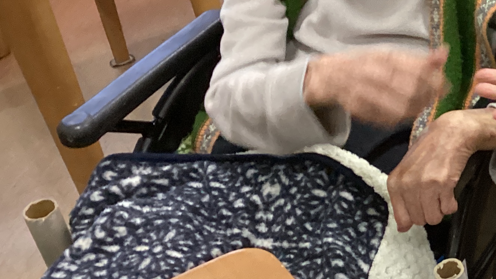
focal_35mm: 83
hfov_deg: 23.4
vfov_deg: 14.6
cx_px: 592
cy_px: 126
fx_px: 1092
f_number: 2.4
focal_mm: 3.3
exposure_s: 1/50
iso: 320
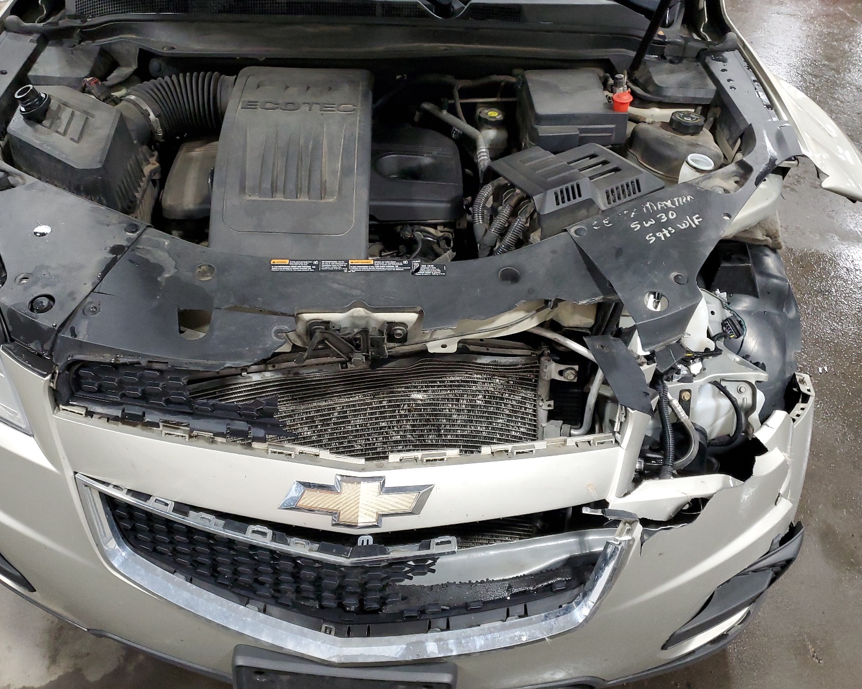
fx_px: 714
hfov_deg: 62.1
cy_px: 339
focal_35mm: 28
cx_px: 390
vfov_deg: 51.5
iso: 251
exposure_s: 1/60.2
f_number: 1.5
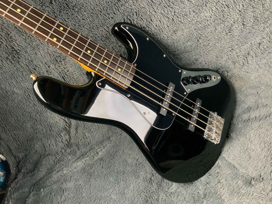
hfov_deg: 61.7
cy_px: 102
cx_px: 136
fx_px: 228
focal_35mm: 29
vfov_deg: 48.2
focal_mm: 3
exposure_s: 1/60
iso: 125
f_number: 1.8
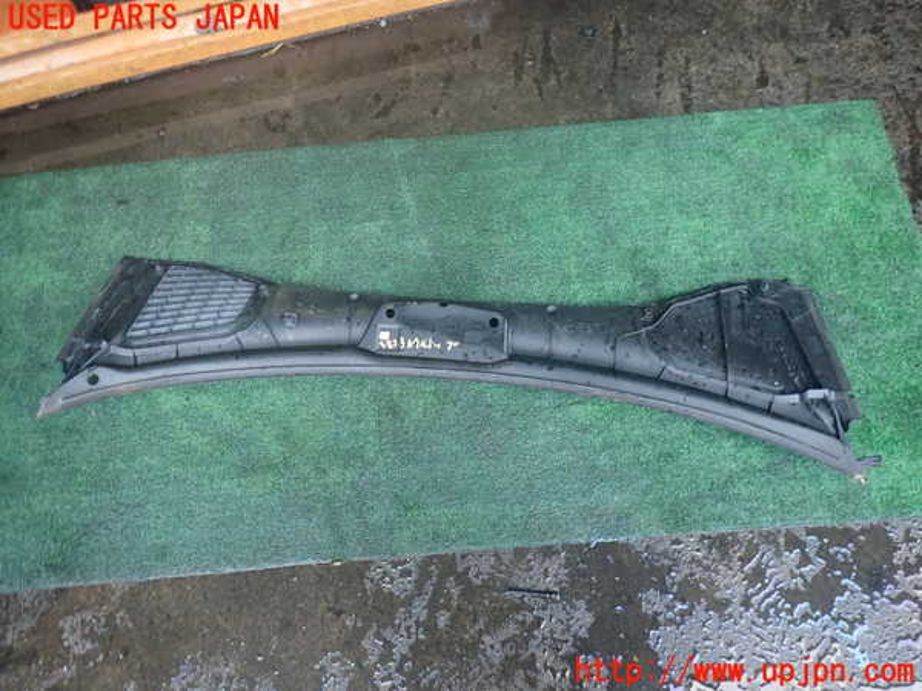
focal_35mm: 25
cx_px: 461
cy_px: 346
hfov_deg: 69.4
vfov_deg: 54.9
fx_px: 666
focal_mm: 4.5
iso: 200
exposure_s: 1/100
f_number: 2
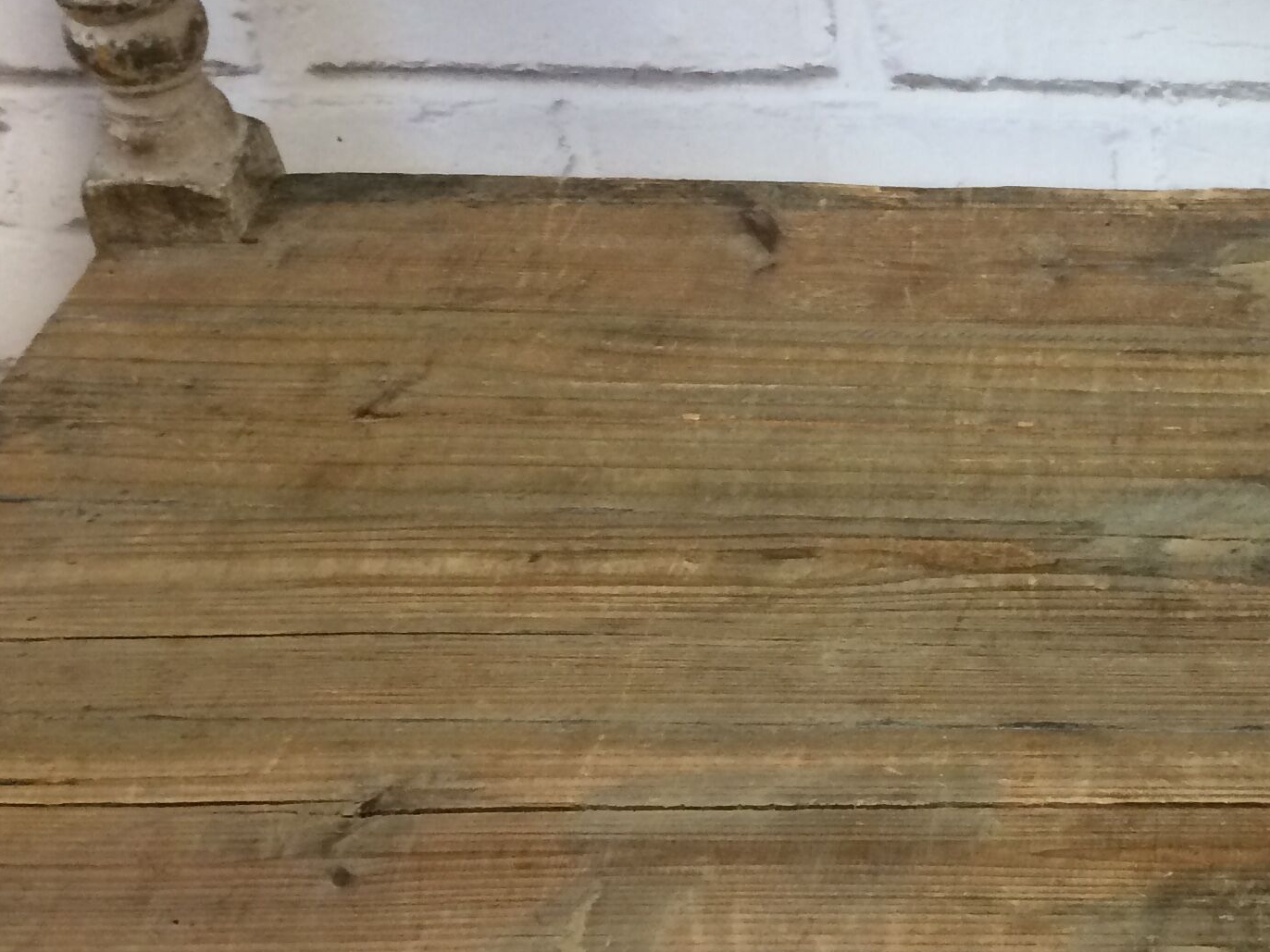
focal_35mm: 69
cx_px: 1375
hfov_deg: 26.1
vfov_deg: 21.3
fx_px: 2531
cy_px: 460
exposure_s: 1/33
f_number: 2.2
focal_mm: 4.15
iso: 125
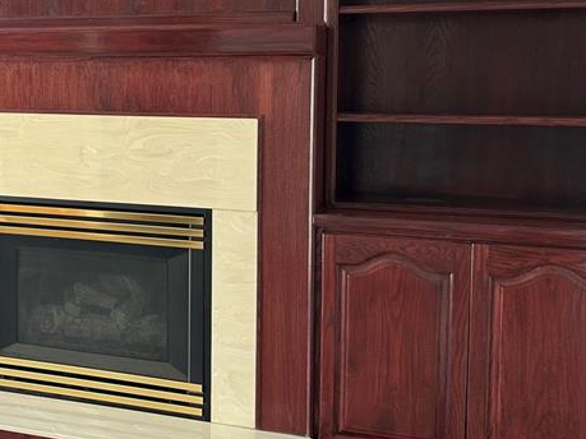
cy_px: 138
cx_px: 89
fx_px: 982
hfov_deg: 32.0
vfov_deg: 25.1
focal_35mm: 58
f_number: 1.5
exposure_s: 1/121
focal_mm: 5.7
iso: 64
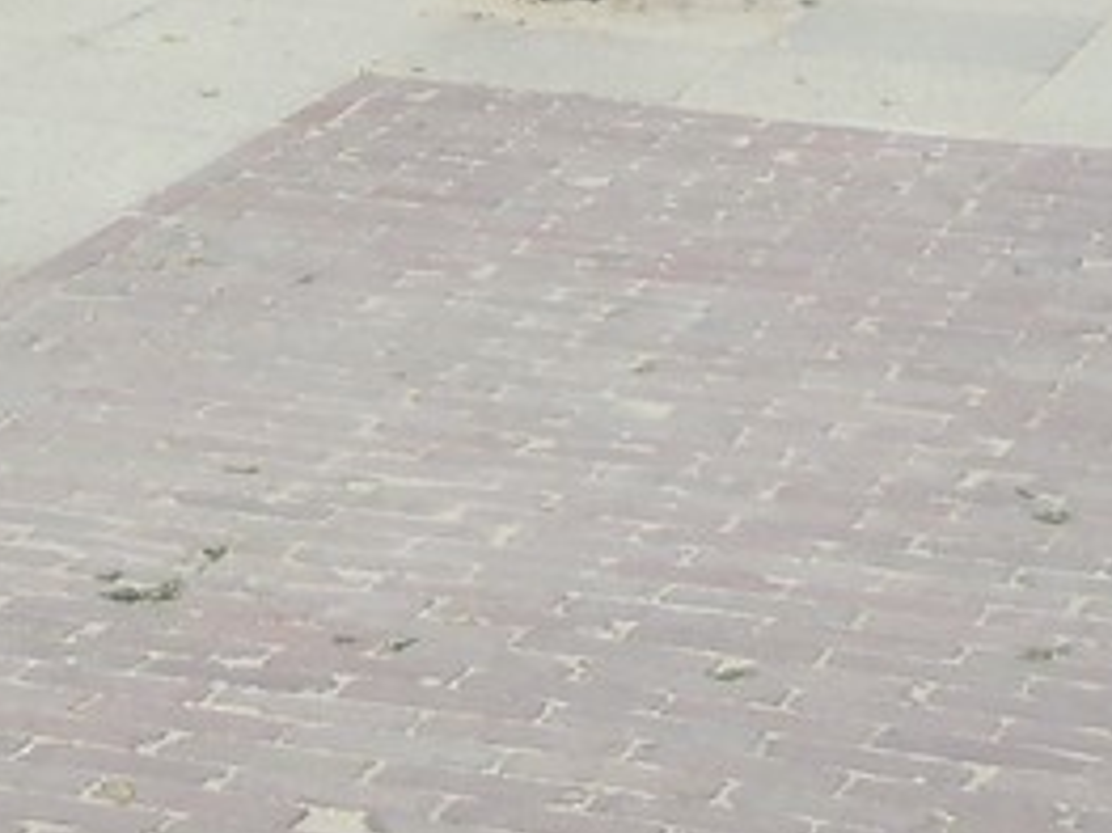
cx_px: -34
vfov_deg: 9.9
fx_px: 4399
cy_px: -956
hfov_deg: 14.2
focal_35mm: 137
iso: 100
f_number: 3.5
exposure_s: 1/800
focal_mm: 5.4
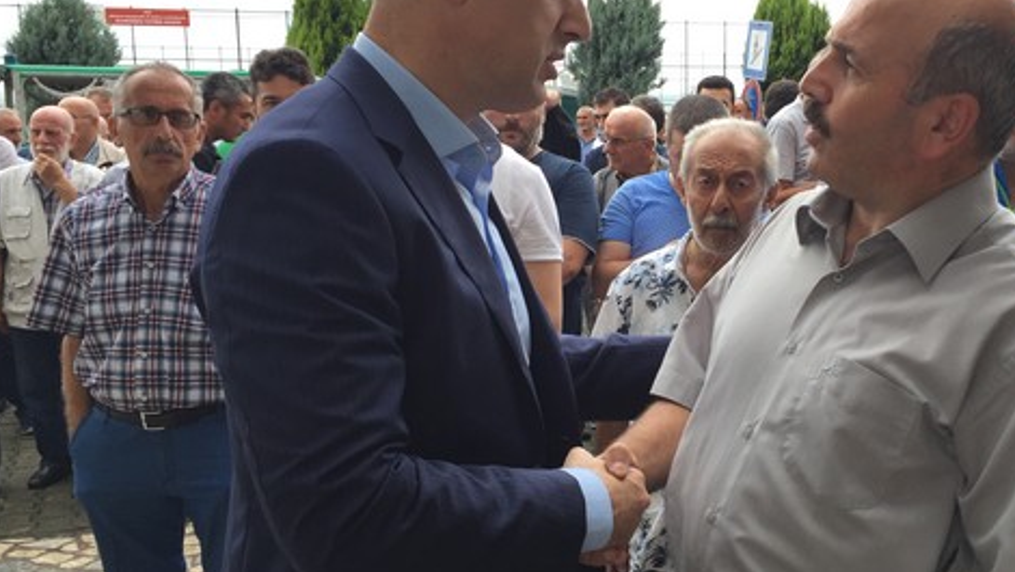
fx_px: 1212
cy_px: 315
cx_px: 663
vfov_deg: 26.6
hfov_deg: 44.9
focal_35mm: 45
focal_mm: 4.15
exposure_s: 1/100
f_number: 2.2
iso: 40
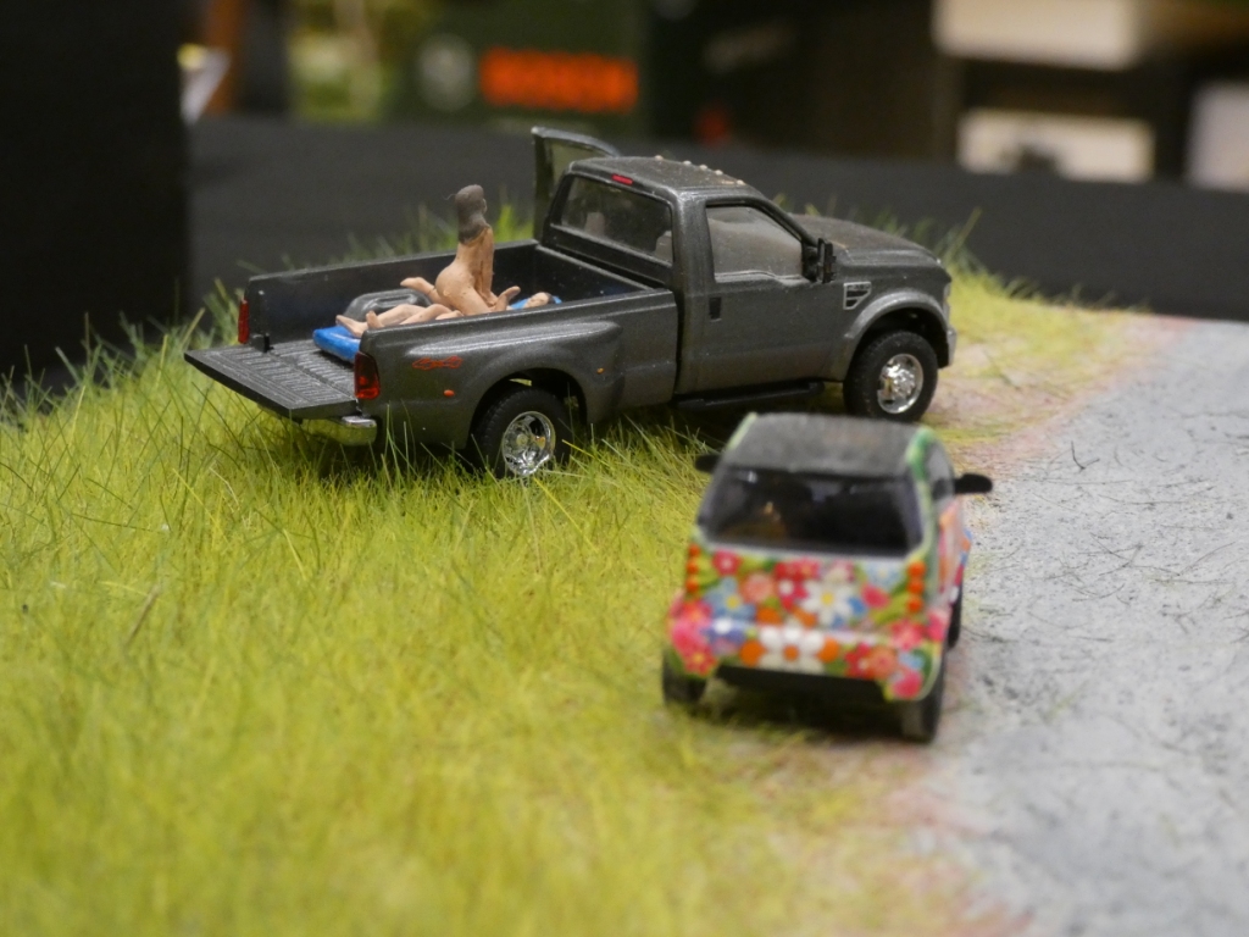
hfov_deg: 24.1
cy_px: 468
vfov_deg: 18.2
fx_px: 2923
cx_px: 624
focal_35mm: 81
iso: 800
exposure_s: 1/80
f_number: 4.5
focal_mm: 14.5
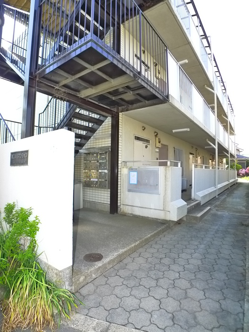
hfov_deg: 56.8
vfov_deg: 71.6
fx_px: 230
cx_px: 124
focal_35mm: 24
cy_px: 166
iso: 400
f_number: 2.8
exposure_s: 1/160
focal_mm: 5.1
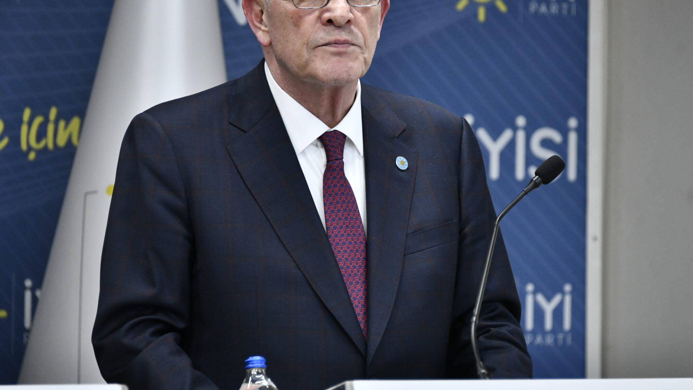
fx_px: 4373
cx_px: 369
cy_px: 121
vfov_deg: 5.1
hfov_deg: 9.1
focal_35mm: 238
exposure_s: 1/180
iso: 2200
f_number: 5.6
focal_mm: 190
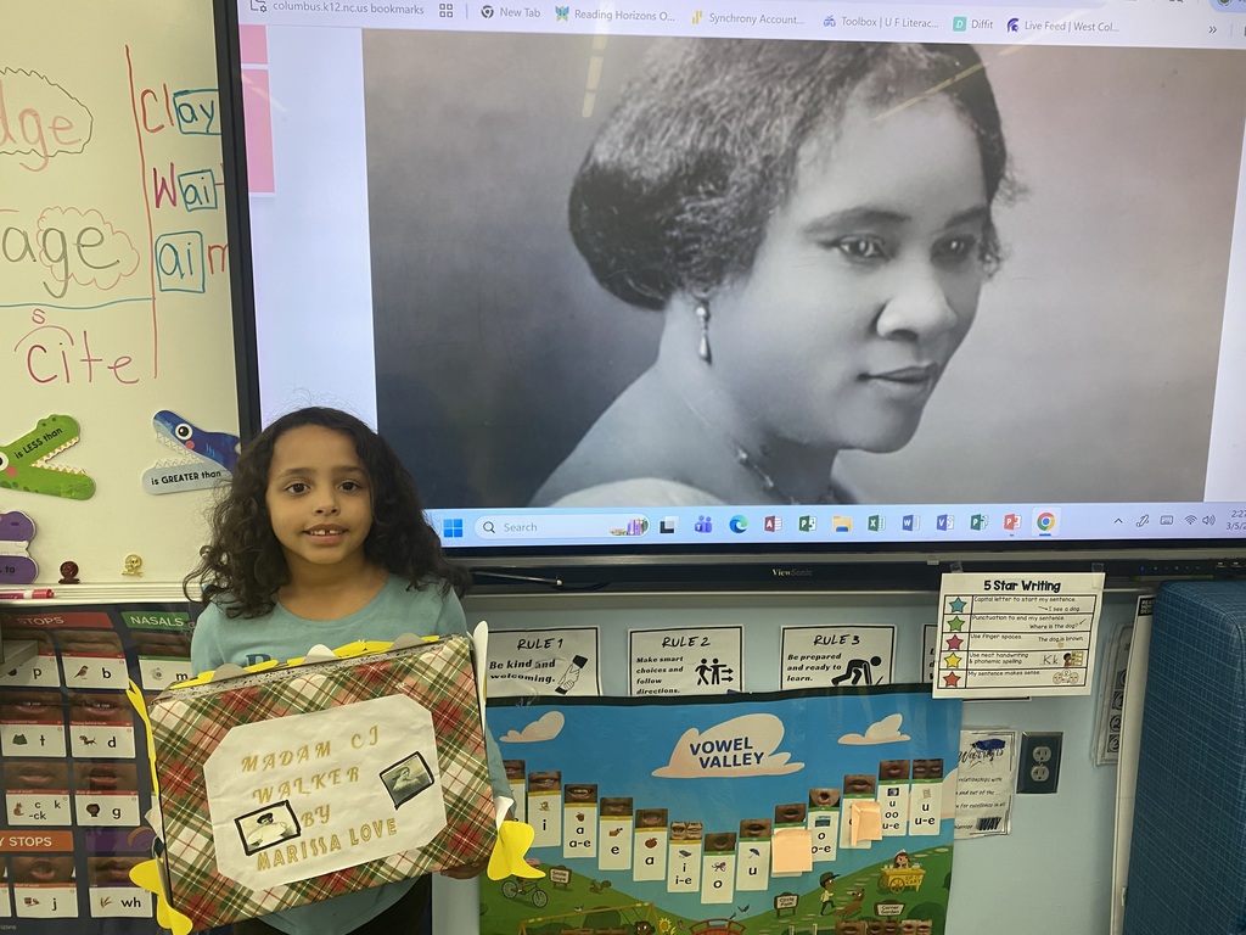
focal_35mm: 26
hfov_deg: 67.3
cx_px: 623
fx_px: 936
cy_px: 468
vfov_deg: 53.1
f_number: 1.8
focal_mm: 4.25
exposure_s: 1/60
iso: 100
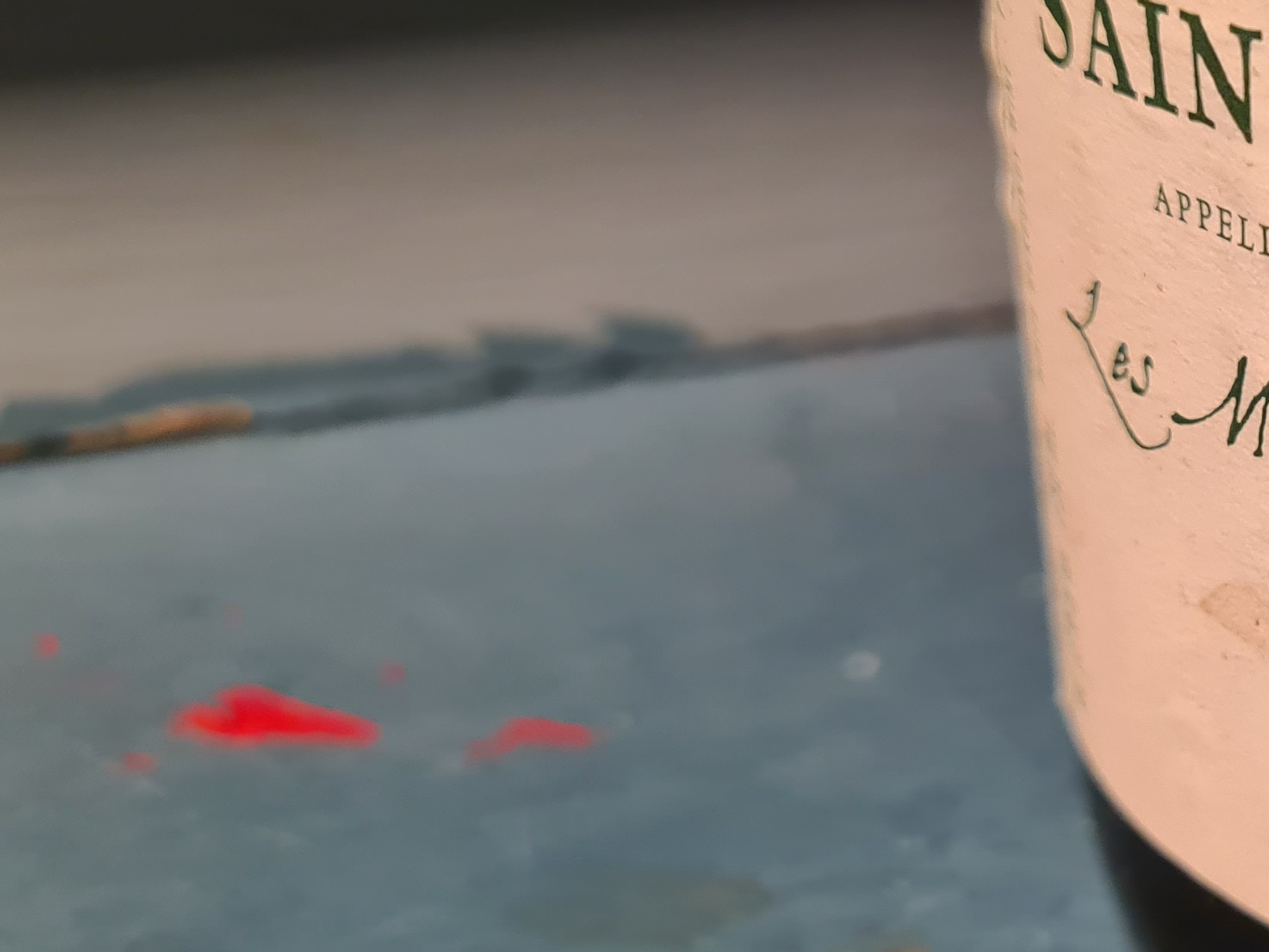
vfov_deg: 22.9
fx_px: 2347
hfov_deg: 26.7
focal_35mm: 64
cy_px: 561
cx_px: 1537
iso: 250
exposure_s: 1/50
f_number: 1.8
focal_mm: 5.4
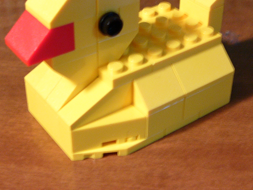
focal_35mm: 66
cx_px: 140
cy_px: 45
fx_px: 482
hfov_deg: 29.4
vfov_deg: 22.0
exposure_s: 1/4
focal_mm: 6
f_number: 2.8
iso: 100
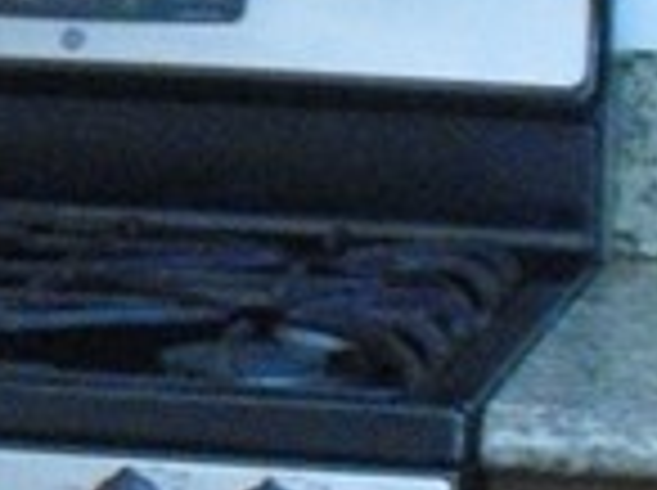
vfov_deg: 5.8
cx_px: -918
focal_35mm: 253
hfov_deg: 7.3
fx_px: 4794
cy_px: 76
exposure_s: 1/60
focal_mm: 6.3
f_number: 3.1
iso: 800
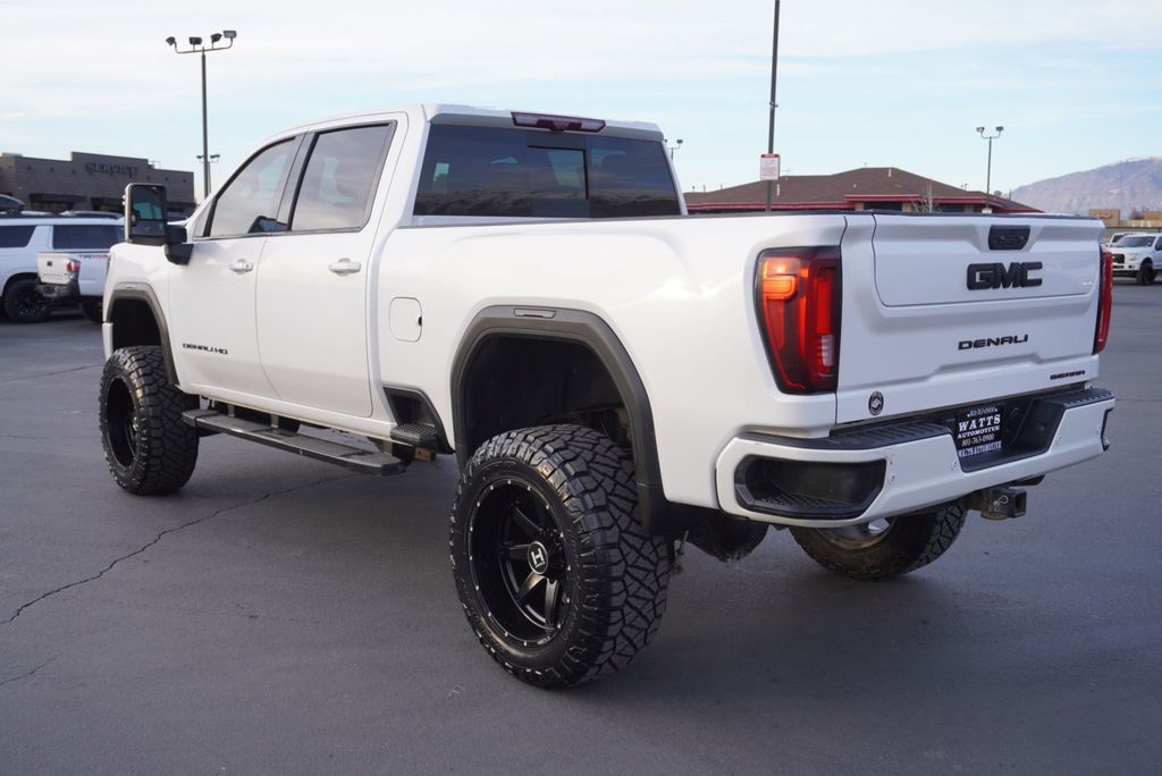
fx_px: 1114
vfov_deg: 38.4
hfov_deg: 55.1
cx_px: 581
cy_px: 388
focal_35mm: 34
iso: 100
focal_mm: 23
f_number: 5.6
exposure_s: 1/100
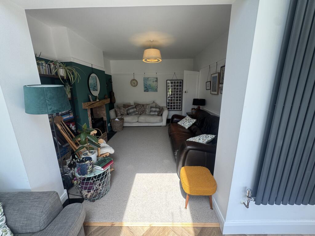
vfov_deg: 85.7
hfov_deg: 102.1
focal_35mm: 14
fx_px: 127
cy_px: 118
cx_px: 158
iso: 64
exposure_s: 1/99
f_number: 2.2
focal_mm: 2.22
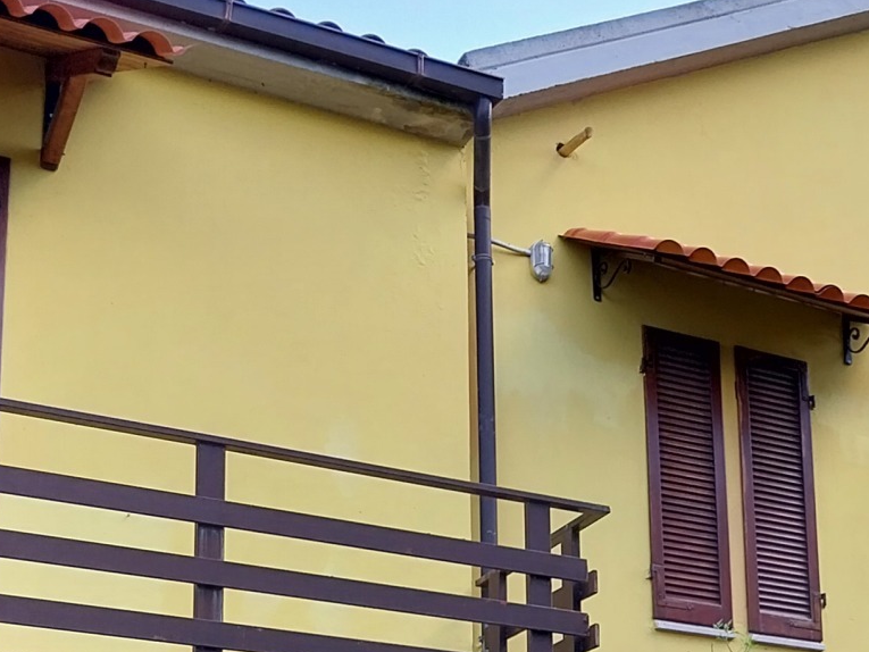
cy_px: 732
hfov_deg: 21.9
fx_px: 2184
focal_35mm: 87
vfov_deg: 16.4
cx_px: 821
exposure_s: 1/178
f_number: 1.8
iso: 25
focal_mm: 4
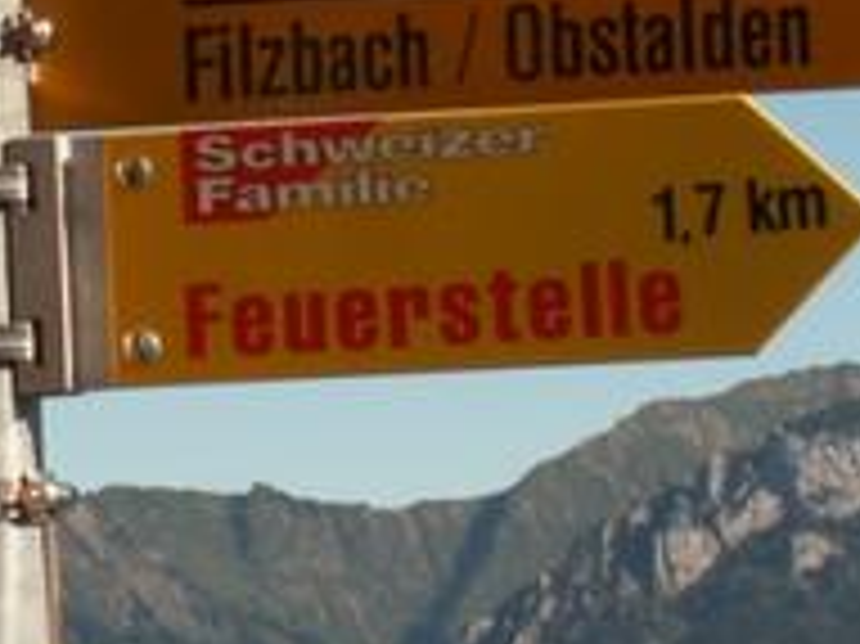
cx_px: 32
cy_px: -95
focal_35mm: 201
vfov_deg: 7.3
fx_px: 4991
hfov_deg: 9.8
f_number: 7.1
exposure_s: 1/200
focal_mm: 10.01
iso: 50
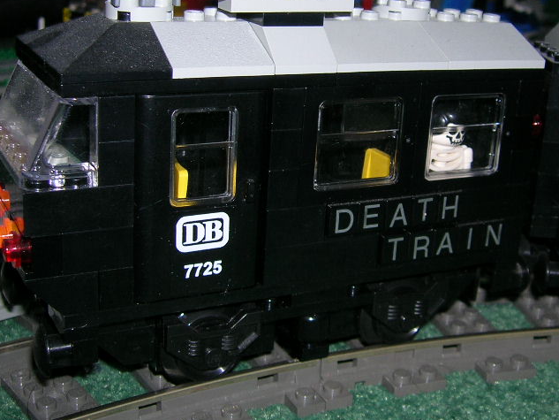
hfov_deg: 34.8
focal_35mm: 55
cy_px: 157
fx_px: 888
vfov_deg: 26.5
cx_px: 346
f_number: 2.9
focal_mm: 5.7
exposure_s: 1/60.1
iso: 50
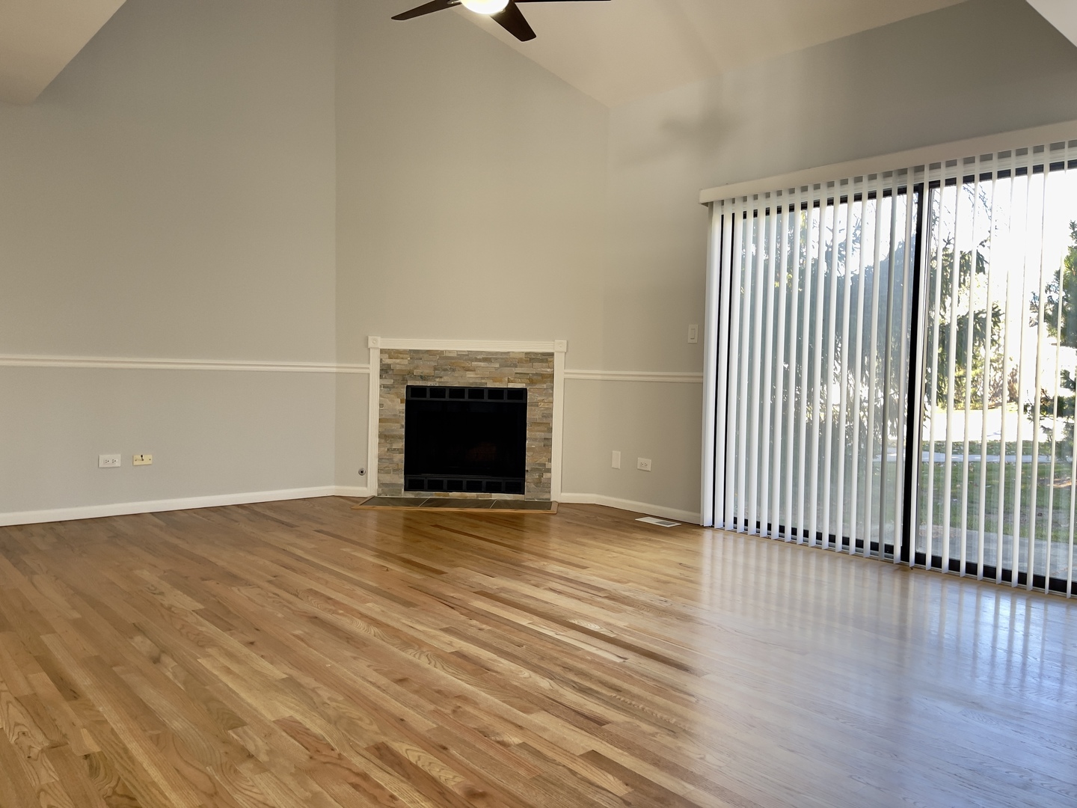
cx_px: 538
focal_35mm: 26
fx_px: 809
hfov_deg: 67.3
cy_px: 404
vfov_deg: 53.1
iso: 125
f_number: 1.6
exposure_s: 1/120
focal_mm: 5.1
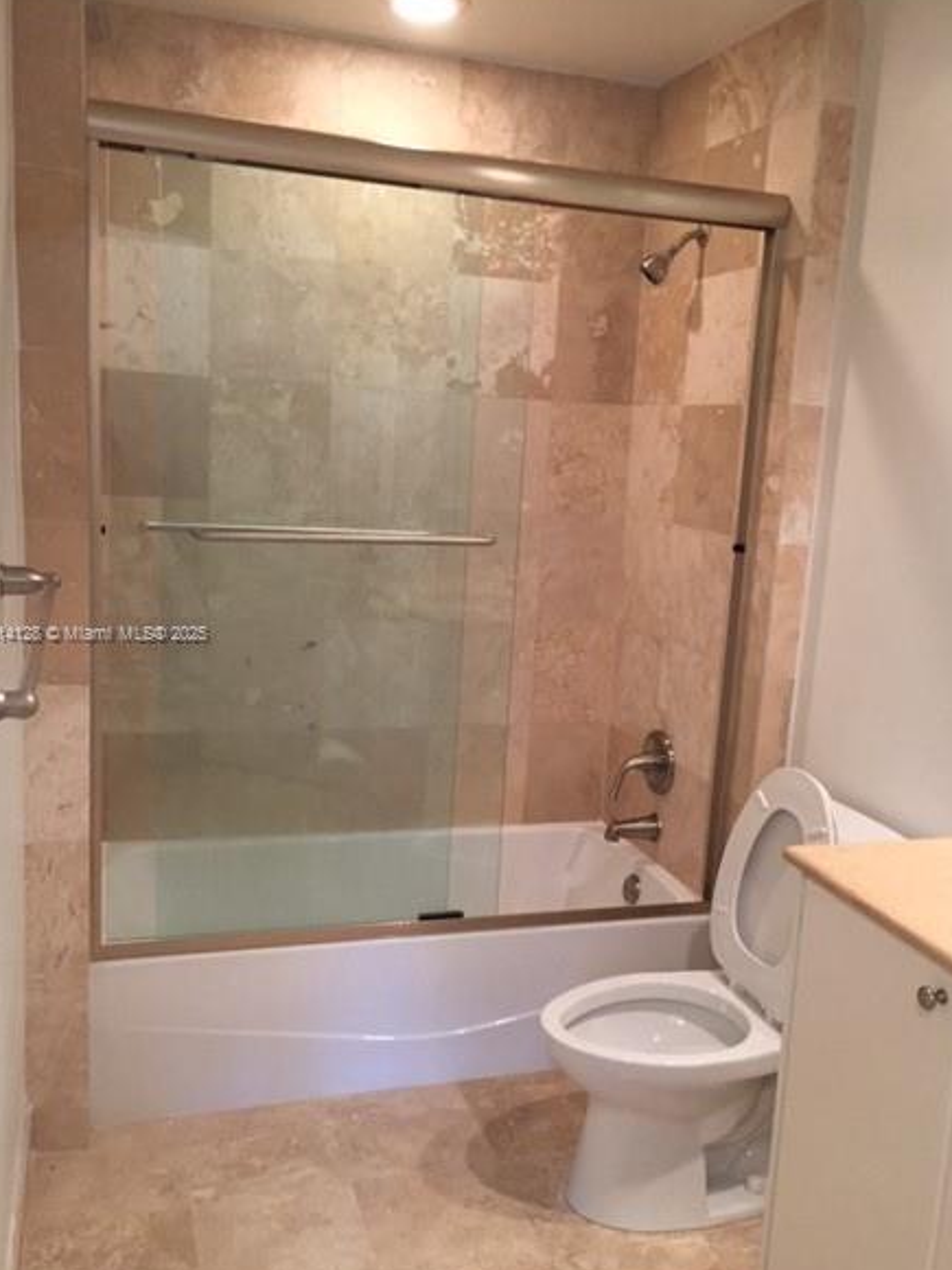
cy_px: 635
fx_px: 1173
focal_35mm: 32
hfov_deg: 44.2
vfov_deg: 56.8
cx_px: 481
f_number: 2.2
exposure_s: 1/30
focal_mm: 4.15
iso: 200
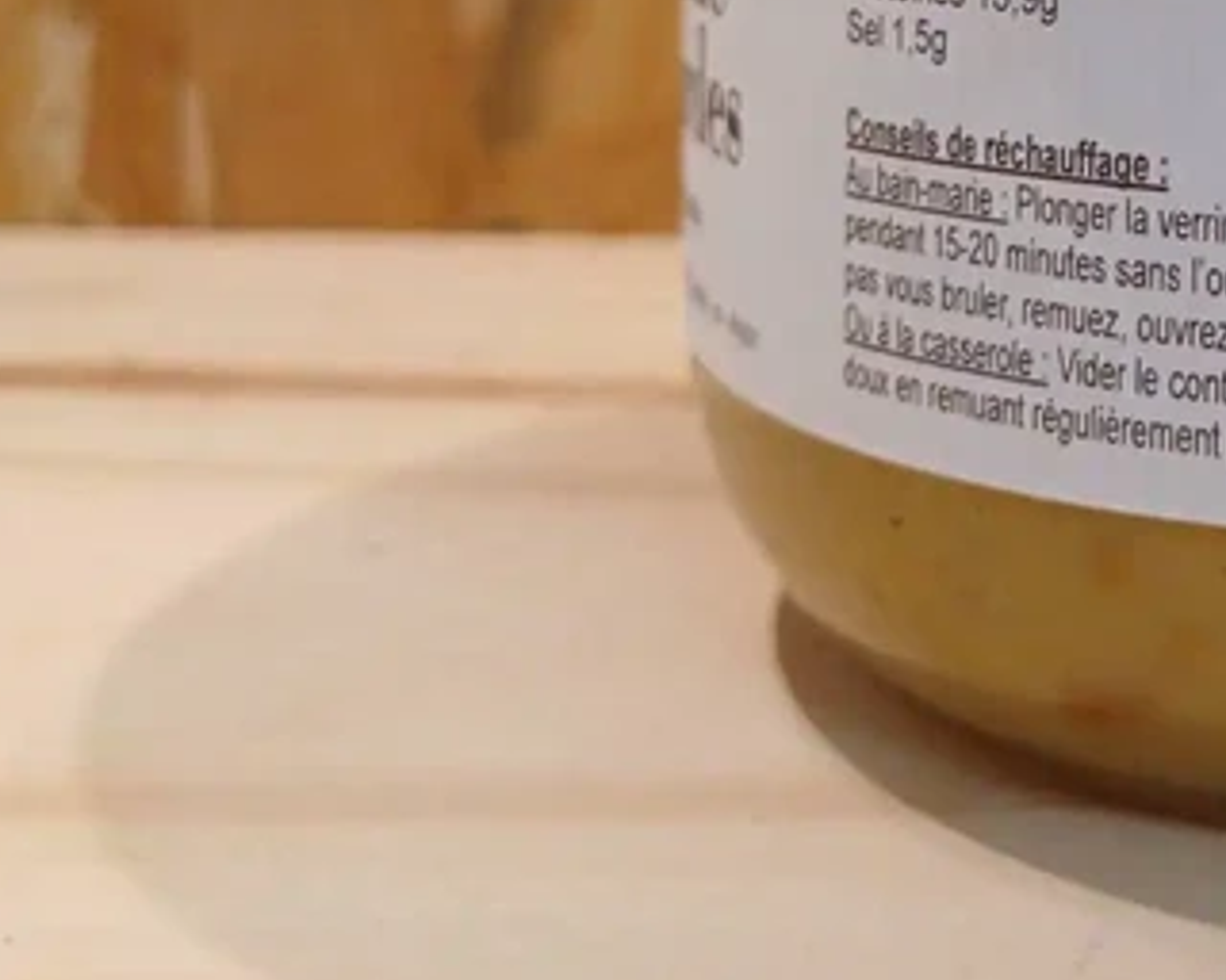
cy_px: -122
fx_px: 2213
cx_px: 1287
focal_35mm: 61
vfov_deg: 23.3
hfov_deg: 28.6
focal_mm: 4.65
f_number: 1.8
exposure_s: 1/50
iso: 160
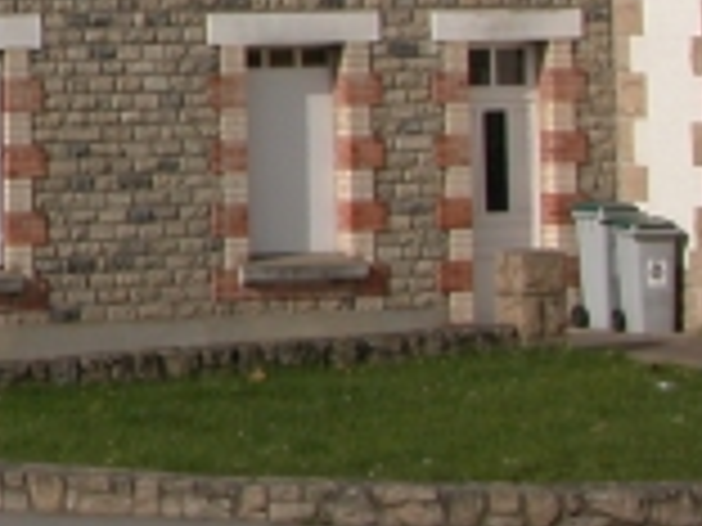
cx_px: -801
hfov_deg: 9.1
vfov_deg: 7.2
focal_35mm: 201
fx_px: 4076
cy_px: -337
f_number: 7.5
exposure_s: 1/524
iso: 100
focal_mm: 11.6
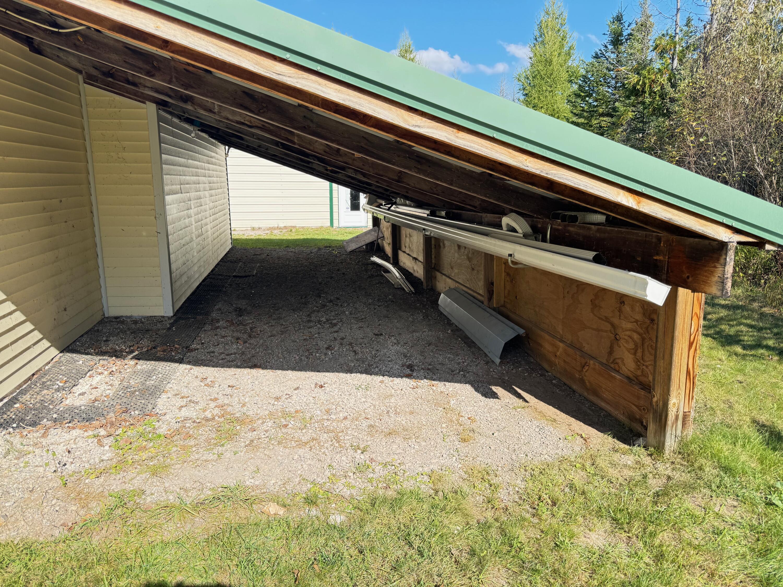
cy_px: 294
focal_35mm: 24
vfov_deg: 56.8
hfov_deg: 71.6
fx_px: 543
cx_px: 392
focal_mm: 6.76
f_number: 1.78
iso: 80
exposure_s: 1/1131
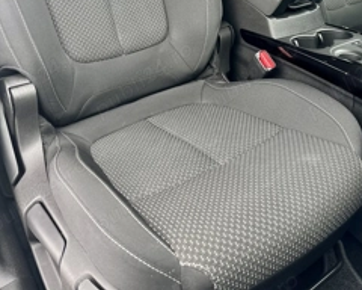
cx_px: 196
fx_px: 418
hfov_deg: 46.8
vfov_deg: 34.2
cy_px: -11
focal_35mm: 39
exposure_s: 1/121
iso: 100
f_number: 1.78
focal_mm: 6.86
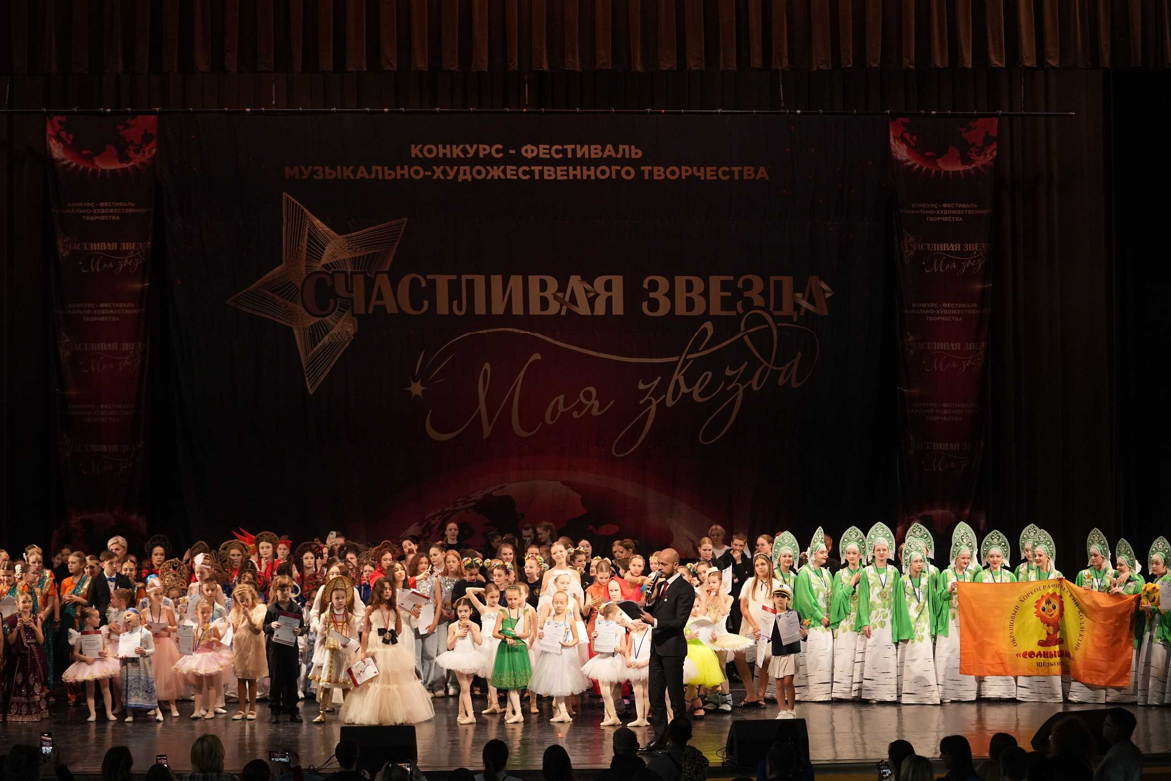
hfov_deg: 28.8
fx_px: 2277
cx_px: 586
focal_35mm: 70
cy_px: 390
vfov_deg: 19.5
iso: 2500
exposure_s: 1/640
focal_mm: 70
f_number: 2.8
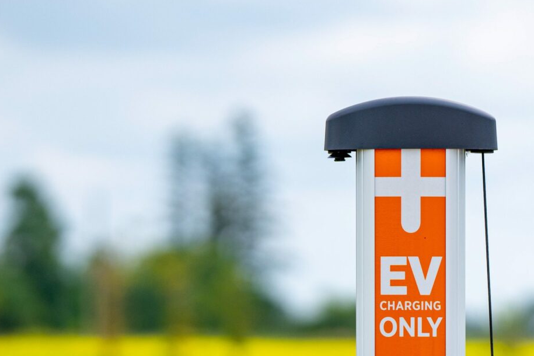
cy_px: 492
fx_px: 5354
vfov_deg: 3.8
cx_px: 405
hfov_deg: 5.7
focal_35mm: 361
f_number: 2.8
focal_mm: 129
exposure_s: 1/2500
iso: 100
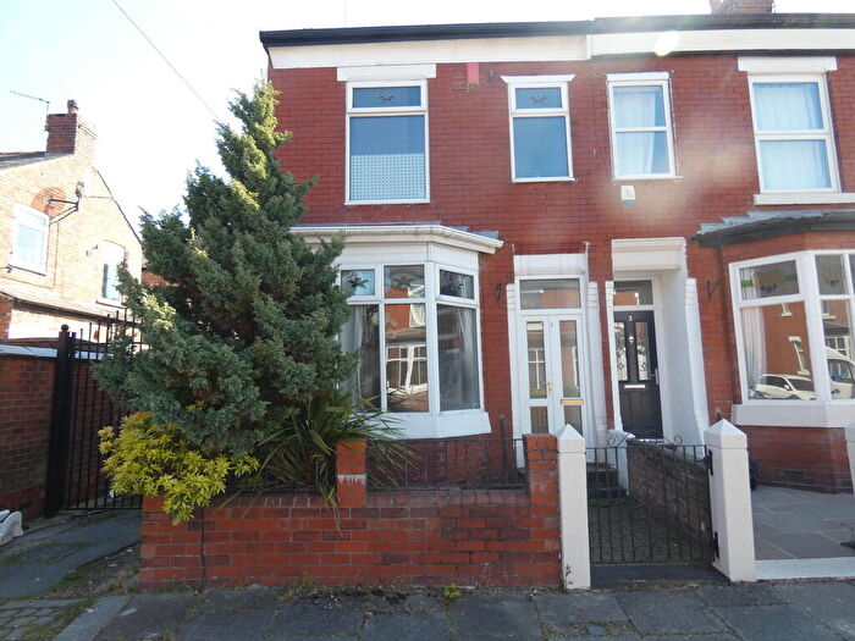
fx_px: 494
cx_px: 428
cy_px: 320
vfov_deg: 66.0
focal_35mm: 20
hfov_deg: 81.7
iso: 80
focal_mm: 3.6
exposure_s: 1/250
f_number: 2.8
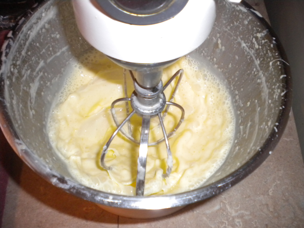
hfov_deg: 52.6
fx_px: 307
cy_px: 114
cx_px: 152
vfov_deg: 40.7
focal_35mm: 35
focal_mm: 6.3
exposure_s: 1/30
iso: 400
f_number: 3.1
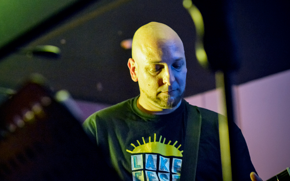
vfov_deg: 12.0
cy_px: 91
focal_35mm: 109
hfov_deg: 19.1
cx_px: 120
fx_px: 862
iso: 6400
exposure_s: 1/60
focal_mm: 85
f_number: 4
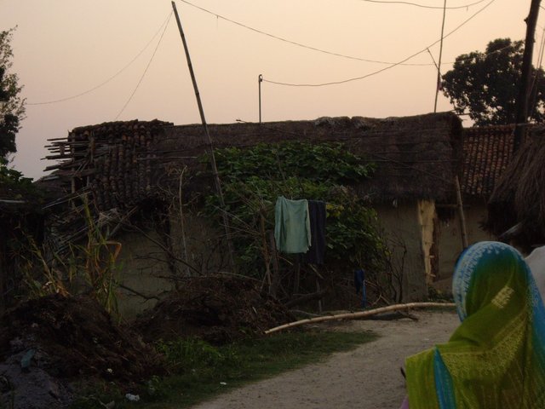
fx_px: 1795
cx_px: 272
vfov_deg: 13.0
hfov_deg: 17.3
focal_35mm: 114
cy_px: 204
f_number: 5.2
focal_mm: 18.6
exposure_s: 1/125
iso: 200
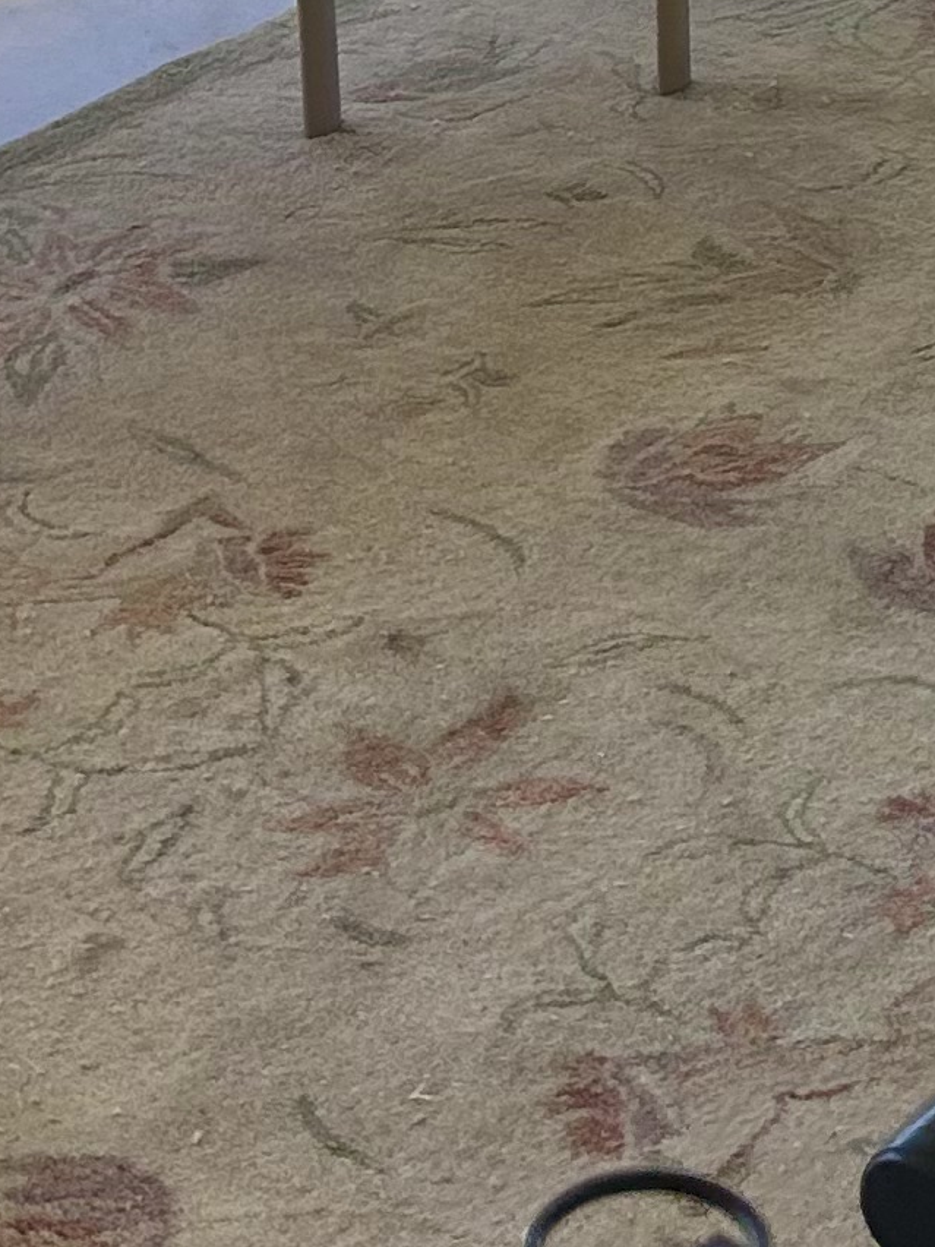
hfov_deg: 11.5
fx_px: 4430
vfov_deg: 14.5
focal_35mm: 123
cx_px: 1421
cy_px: -825
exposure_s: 1/528
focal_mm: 5.7
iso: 50
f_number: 1.5
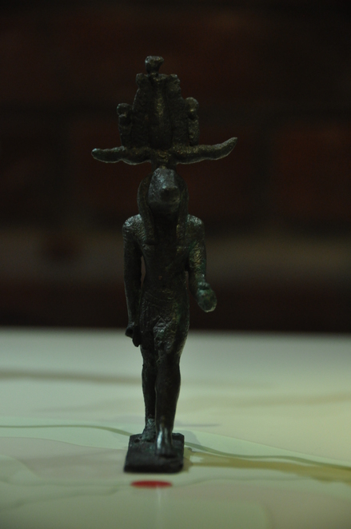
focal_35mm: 168
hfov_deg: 8.1
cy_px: 264
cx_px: 176
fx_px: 2466
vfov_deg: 12.3
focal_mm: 112
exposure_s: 1/25
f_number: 5.3
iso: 1000
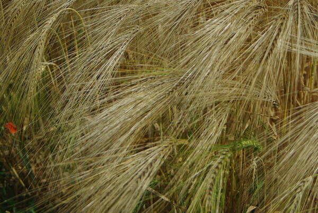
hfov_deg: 3.9
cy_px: 106
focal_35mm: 525
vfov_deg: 2.6
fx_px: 4644
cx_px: 159
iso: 200
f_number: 5
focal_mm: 350
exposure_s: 1/2500
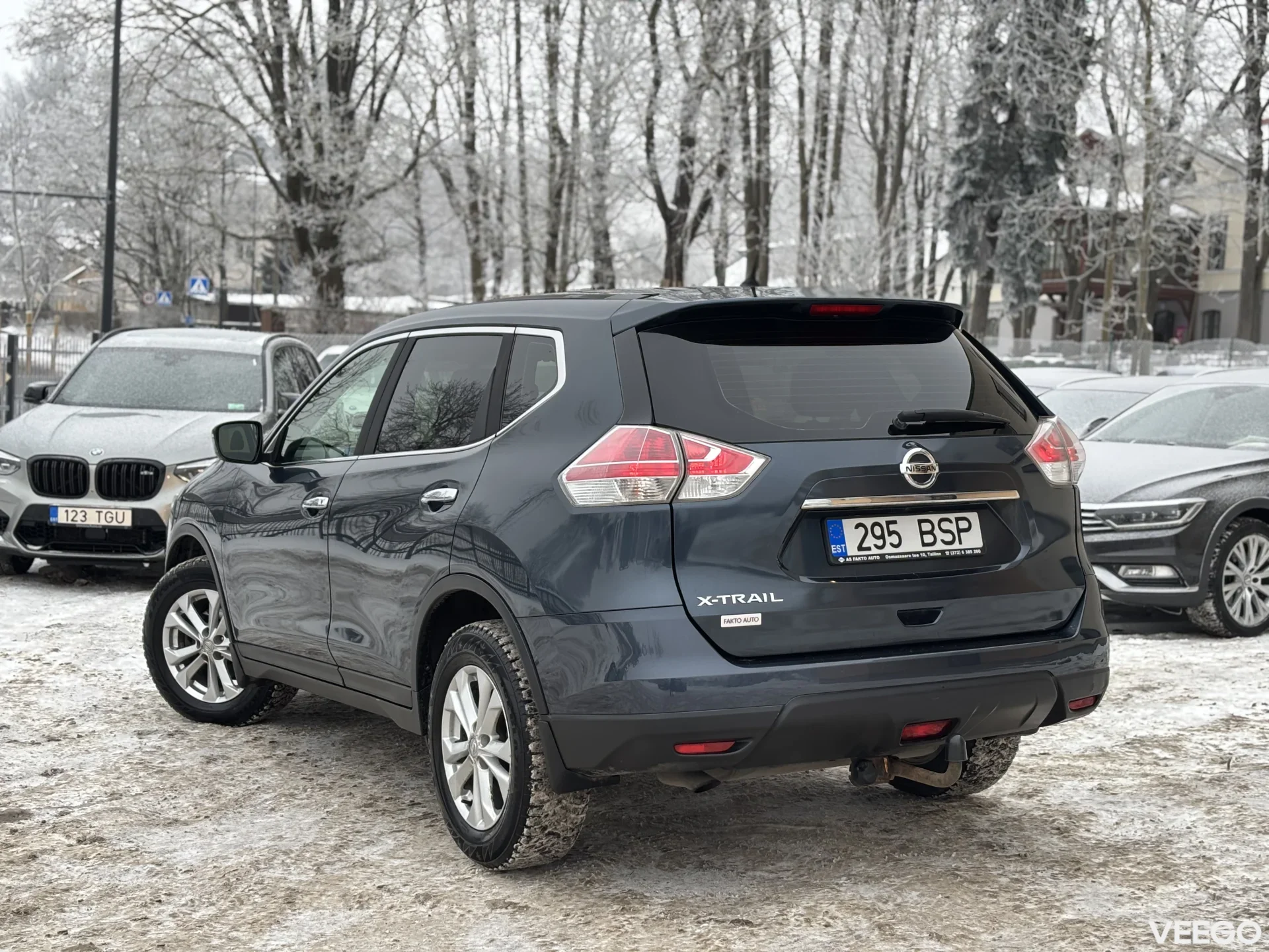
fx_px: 1906
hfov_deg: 36.8
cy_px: 476
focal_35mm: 52
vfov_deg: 28.0
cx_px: 634
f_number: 1.6
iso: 40
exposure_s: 1/171
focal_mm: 5.96
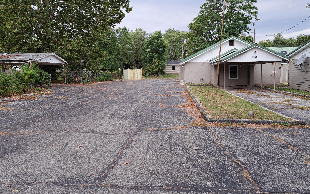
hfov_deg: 70.4
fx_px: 220
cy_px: 91
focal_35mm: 26
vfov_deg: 47.6
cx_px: 154
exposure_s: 1/60
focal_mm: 5.23
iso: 50
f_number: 1.8
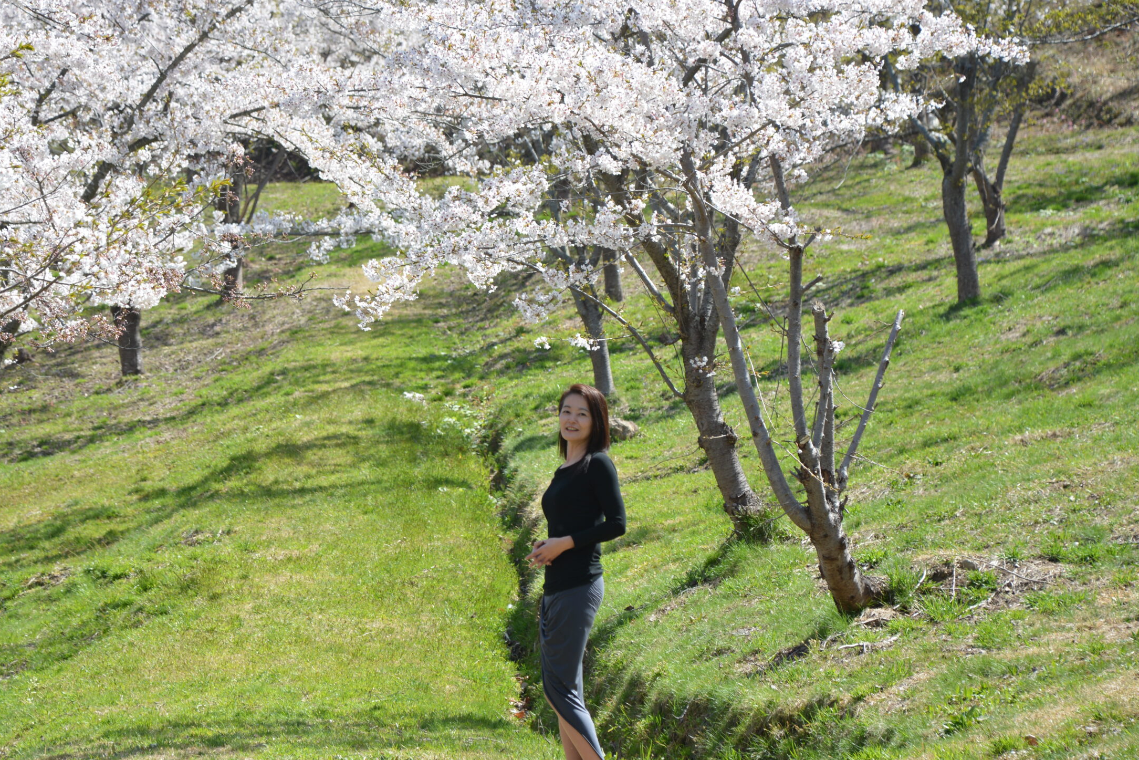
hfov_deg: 11.6
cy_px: 386
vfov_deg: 7.8
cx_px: 488
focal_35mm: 177
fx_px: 5601
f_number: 5.6
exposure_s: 1/200
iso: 100
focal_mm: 100
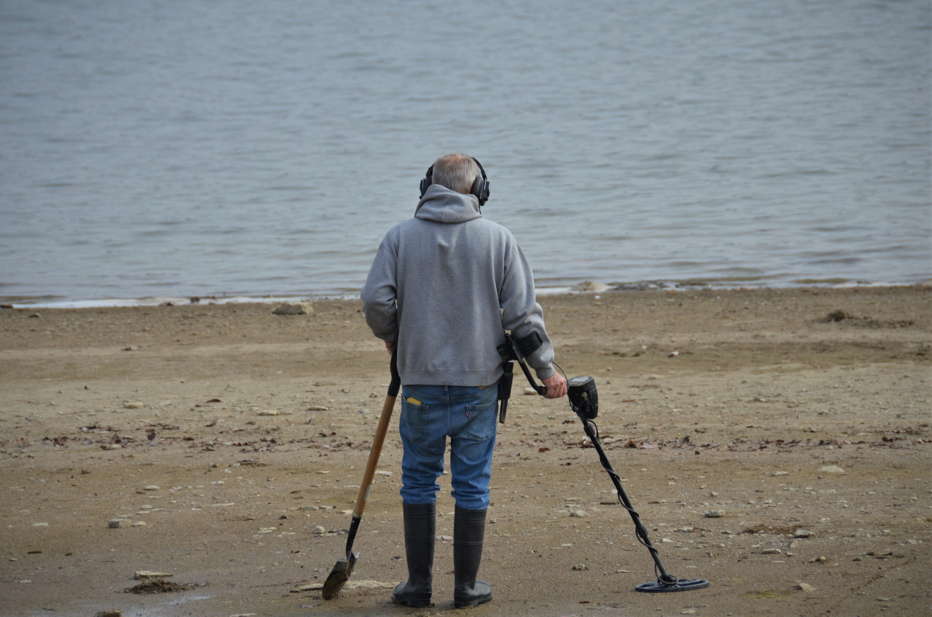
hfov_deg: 8.1
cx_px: 466
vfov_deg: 5.4
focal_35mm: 255
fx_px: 6588
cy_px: 308
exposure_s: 1/640
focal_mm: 170
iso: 200
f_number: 6.3
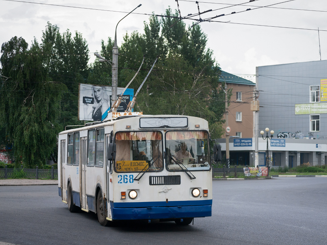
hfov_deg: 21.9
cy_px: 122
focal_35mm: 90
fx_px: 846
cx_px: 161
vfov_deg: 16.5
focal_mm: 55
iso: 400
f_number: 4
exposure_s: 1/1250
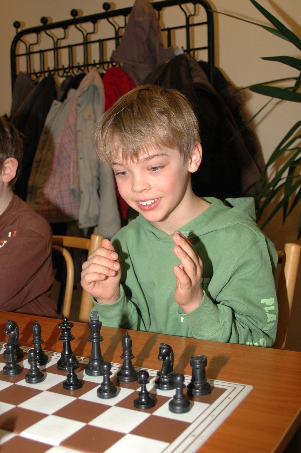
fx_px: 546
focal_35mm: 44
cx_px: 150
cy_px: 226
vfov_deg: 45.0
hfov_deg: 30.8
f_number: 4.2
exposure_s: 1/60
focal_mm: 29
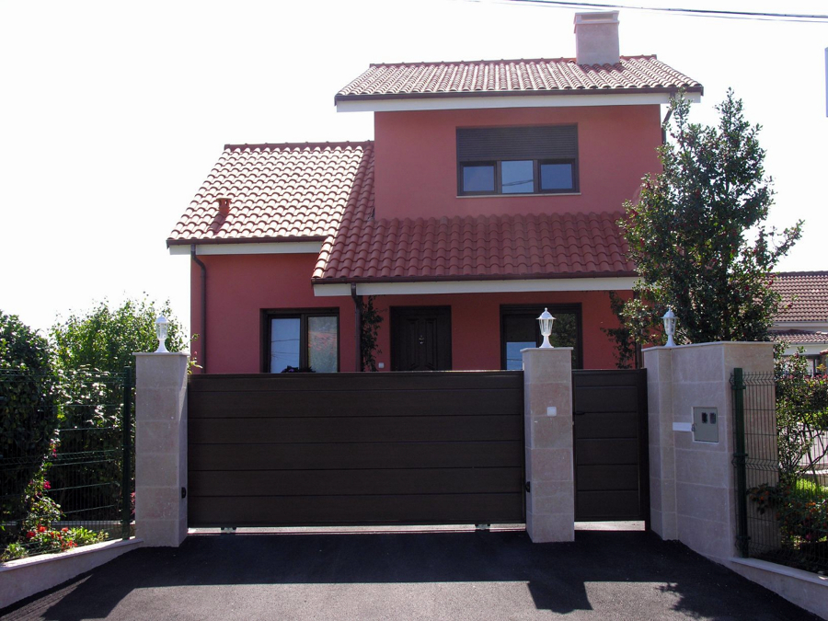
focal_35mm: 50
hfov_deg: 38.2
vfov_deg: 29.1
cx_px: 414
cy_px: 310
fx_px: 1196
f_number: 5.5
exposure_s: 1/140
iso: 50
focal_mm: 12.7
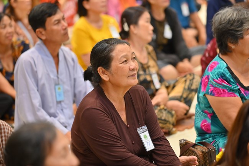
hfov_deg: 15.8
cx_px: 124
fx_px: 899
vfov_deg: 10.5
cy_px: 83
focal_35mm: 130
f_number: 2.8
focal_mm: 130
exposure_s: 1/80
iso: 800
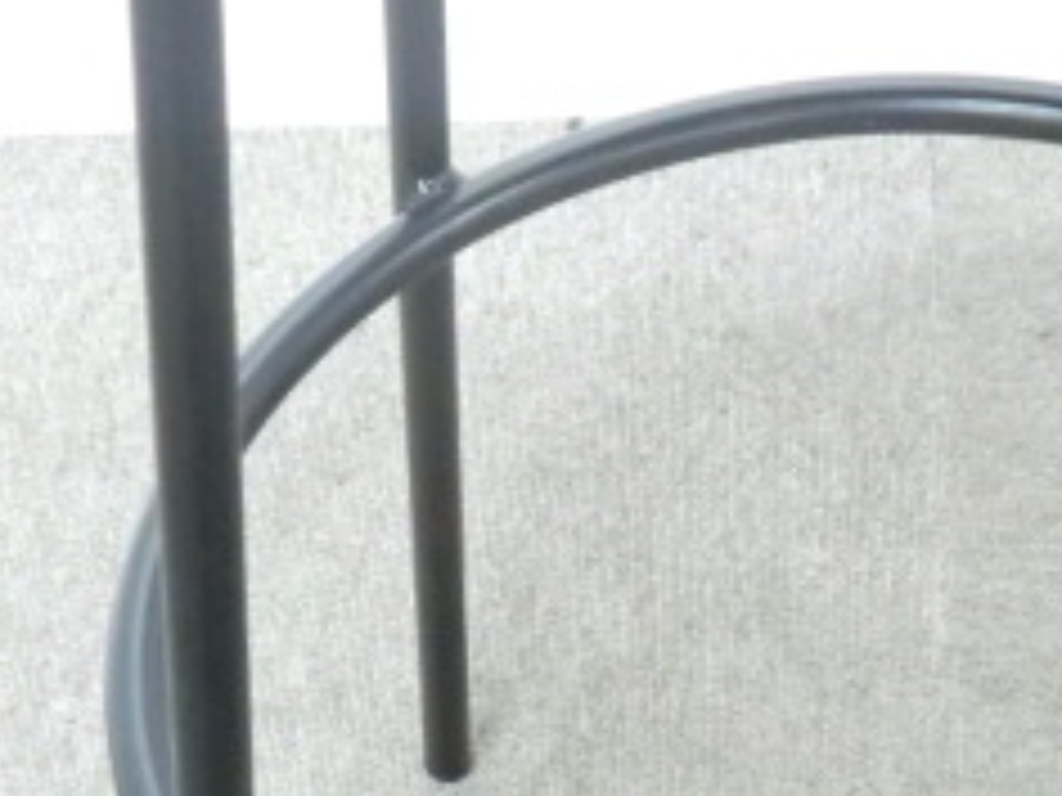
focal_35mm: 122
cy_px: 877
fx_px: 3743
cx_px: 734
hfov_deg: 16.1
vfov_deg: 12.0
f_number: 4.3
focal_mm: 8.2
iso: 800
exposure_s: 1/13
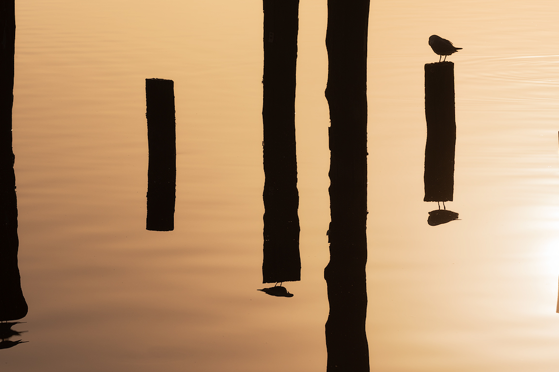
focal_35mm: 171
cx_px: 327
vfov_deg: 8.0
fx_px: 2655
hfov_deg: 12.0
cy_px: 166
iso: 100
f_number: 8
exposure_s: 1/2000
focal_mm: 102
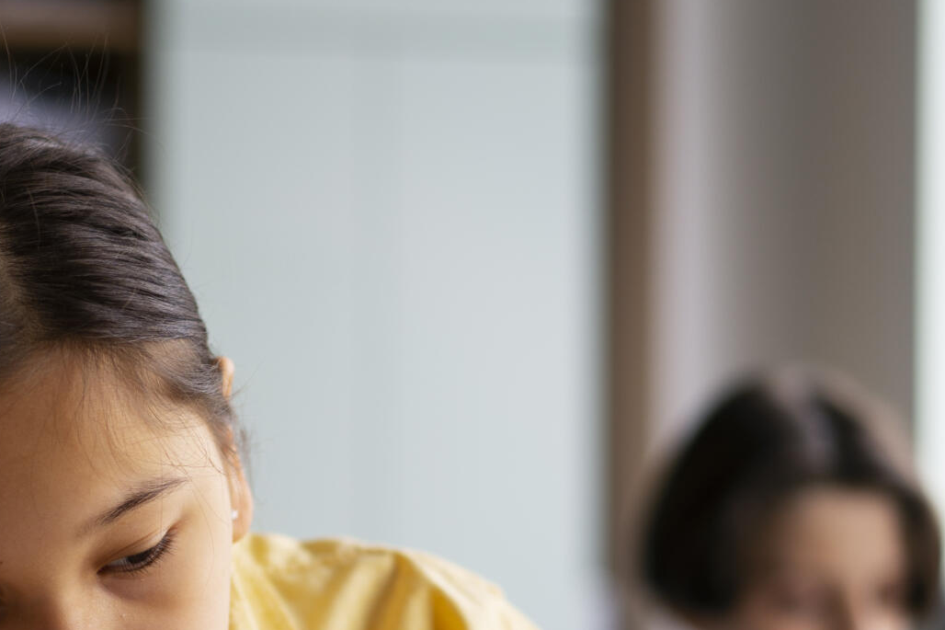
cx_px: 119
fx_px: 3595
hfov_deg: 14.8
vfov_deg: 9.9
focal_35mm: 137
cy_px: 677
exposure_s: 1/125
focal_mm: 55
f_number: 2.2
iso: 200
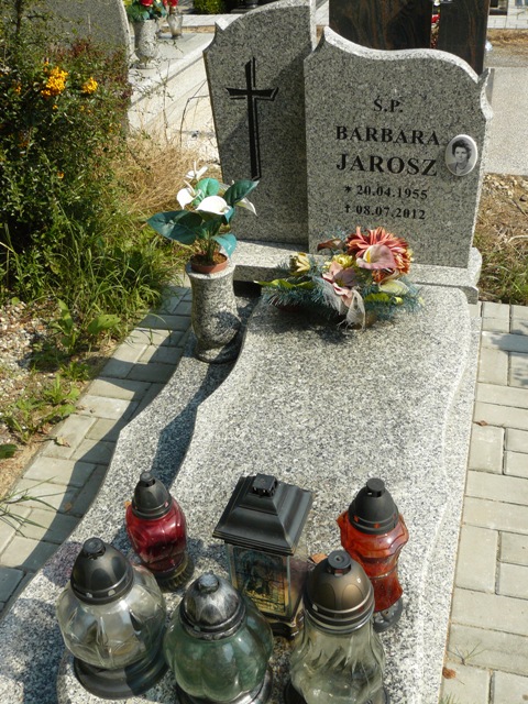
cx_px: 264
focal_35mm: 36
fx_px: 732
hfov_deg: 39.7
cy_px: 352
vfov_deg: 51.4
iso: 100
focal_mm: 6
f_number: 5.6
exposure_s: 1/320
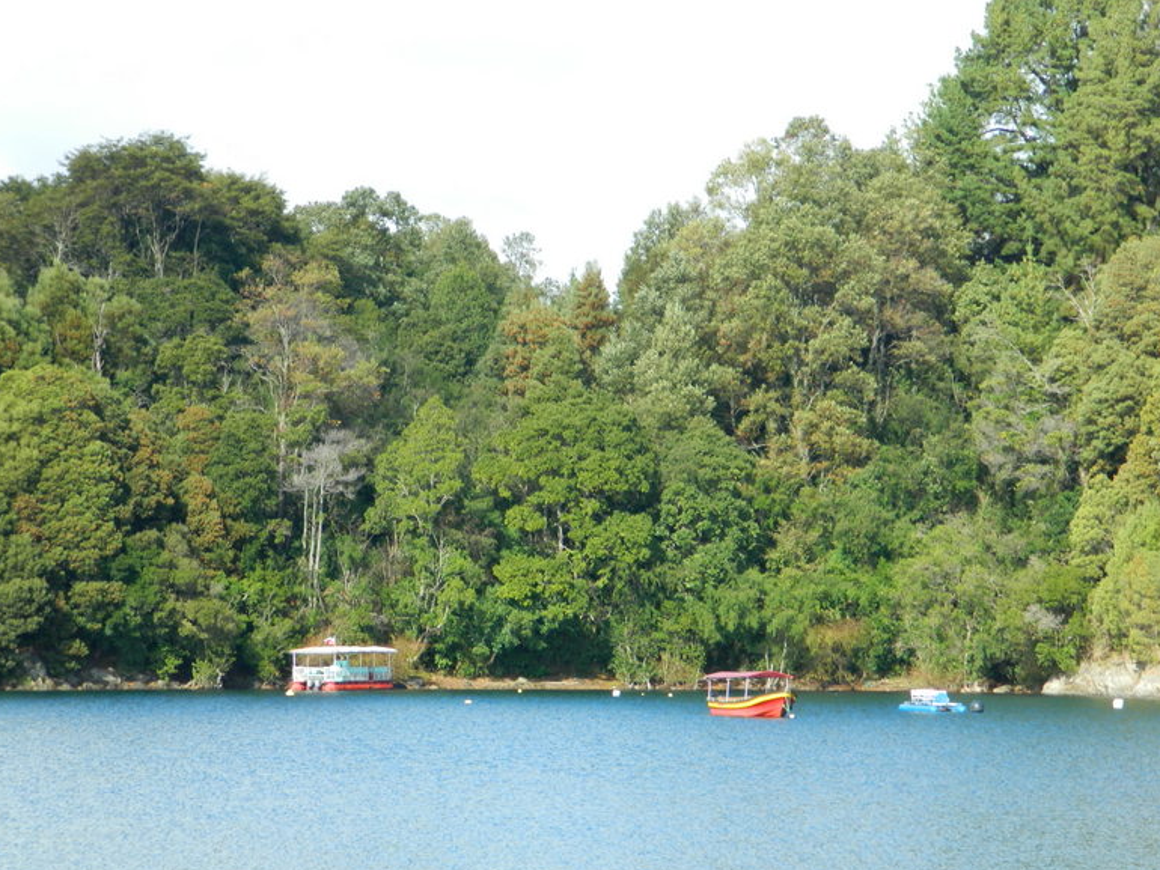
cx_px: 562
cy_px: 450
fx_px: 4492
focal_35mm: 134
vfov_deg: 11.1
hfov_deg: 14.7
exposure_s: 1/200
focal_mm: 23.2
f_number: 4.7
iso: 80
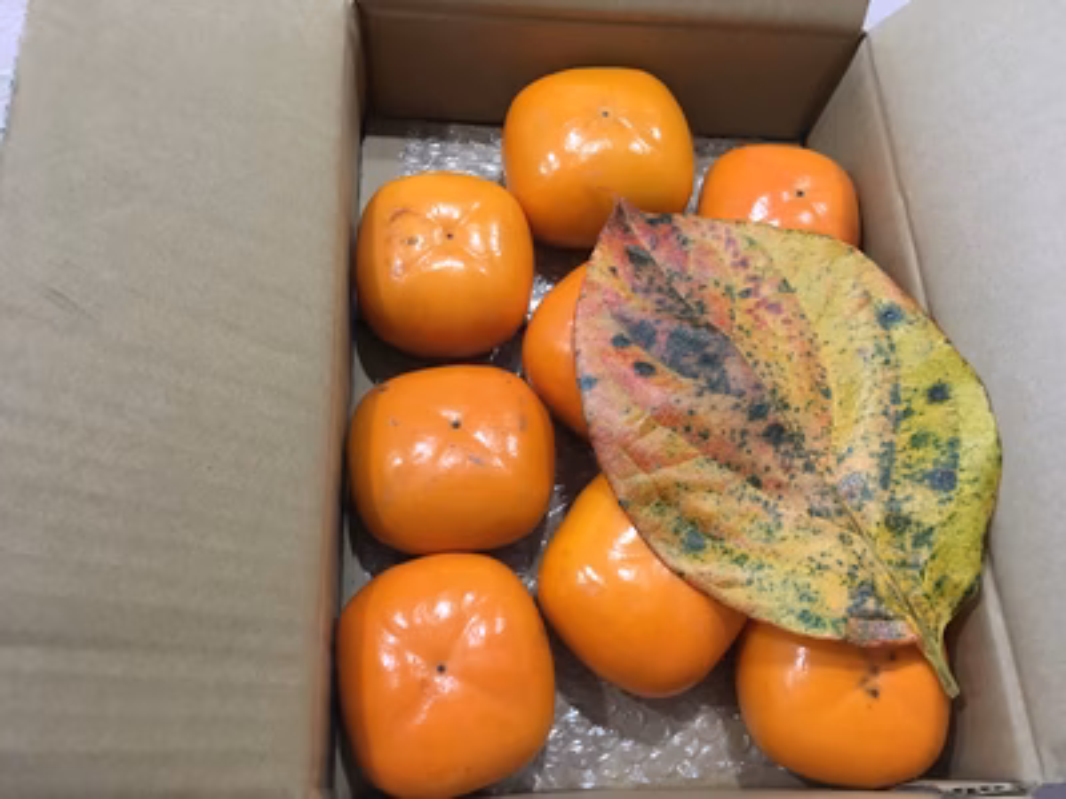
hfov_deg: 61.7
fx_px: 893
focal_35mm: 29
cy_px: 400
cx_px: 533
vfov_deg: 48.2
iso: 200
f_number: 2.2
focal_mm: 4.15
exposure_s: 1/30
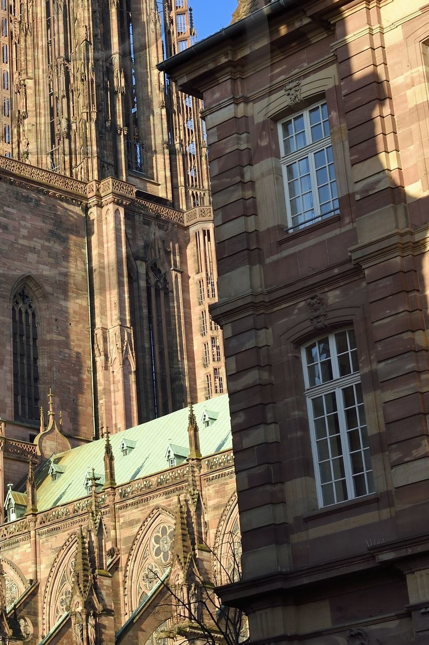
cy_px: 61
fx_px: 1897
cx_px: 30
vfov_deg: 18.9
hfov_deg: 12.8
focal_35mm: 106
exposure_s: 1/250
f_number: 9
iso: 200
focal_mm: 55
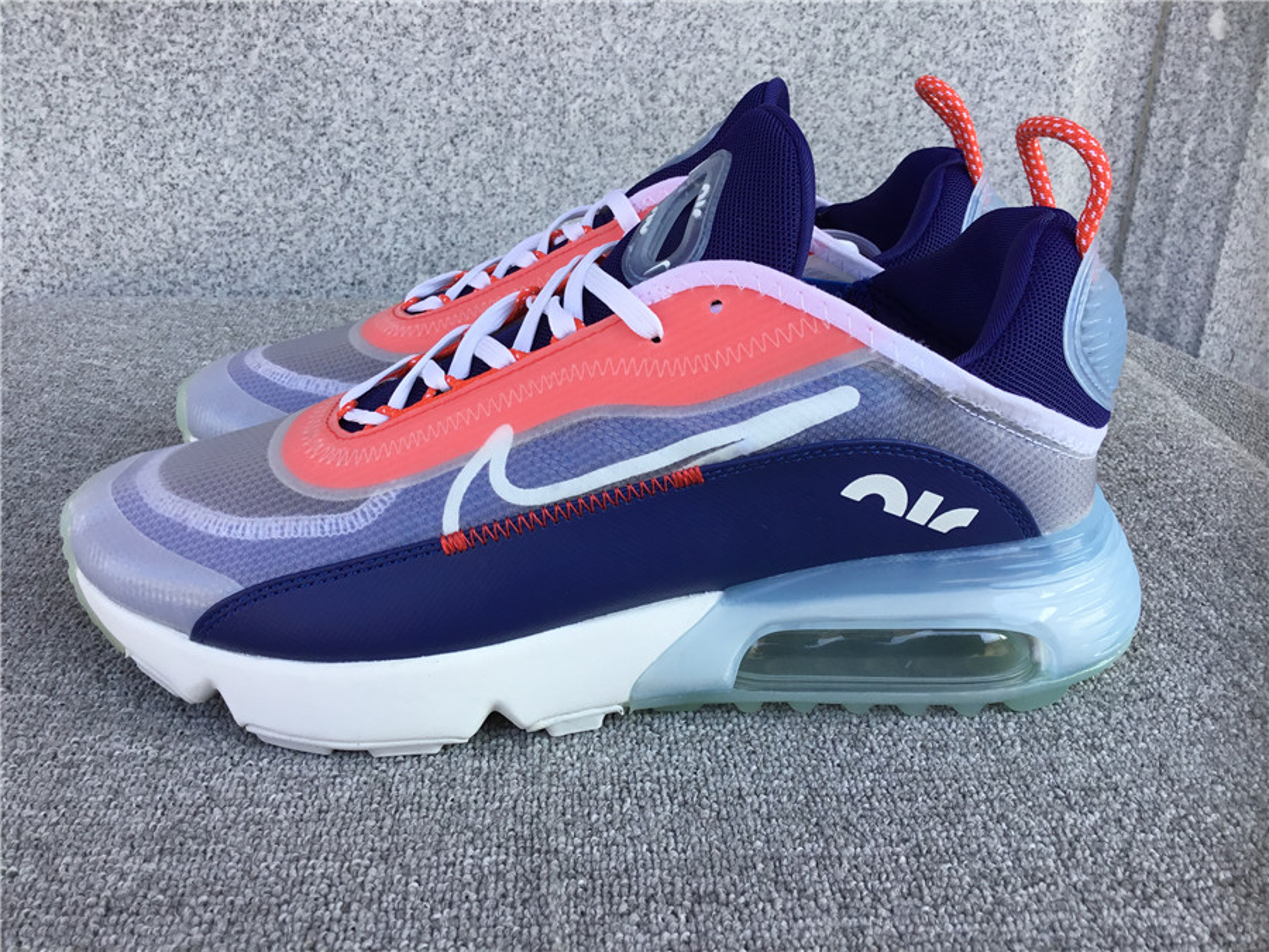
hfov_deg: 58.4
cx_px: 634
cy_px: 476
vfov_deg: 45.4
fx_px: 1136
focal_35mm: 31
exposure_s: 1/236
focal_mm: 3.3
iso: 25
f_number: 2.4
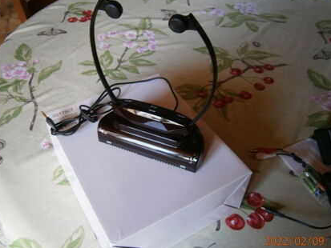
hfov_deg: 51.3
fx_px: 344
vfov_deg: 39.7
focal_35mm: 36
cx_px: 155
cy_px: 127
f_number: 2.9
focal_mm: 5.5
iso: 125
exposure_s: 1/10
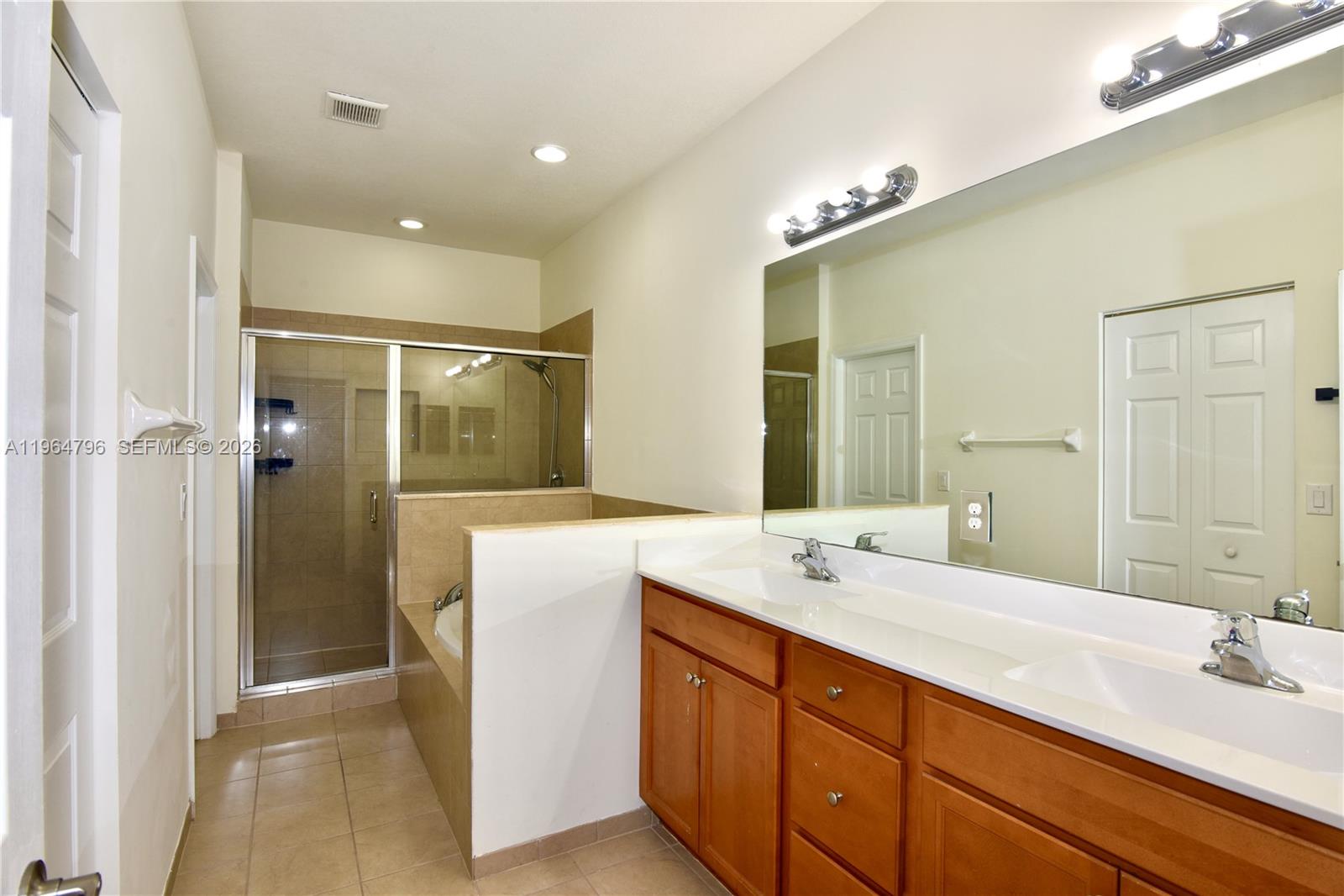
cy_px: 448
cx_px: 672
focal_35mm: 17
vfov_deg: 70.4
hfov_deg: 93.3
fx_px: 634
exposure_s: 1/25
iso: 200
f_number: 8
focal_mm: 17
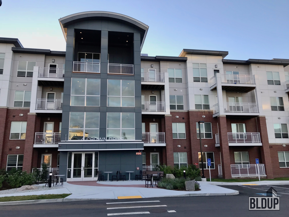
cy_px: 108
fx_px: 234
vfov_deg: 49.7
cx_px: 144
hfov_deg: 63.4
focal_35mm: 28
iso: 20
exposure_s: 1/378
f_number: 1.8
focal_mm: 3.99
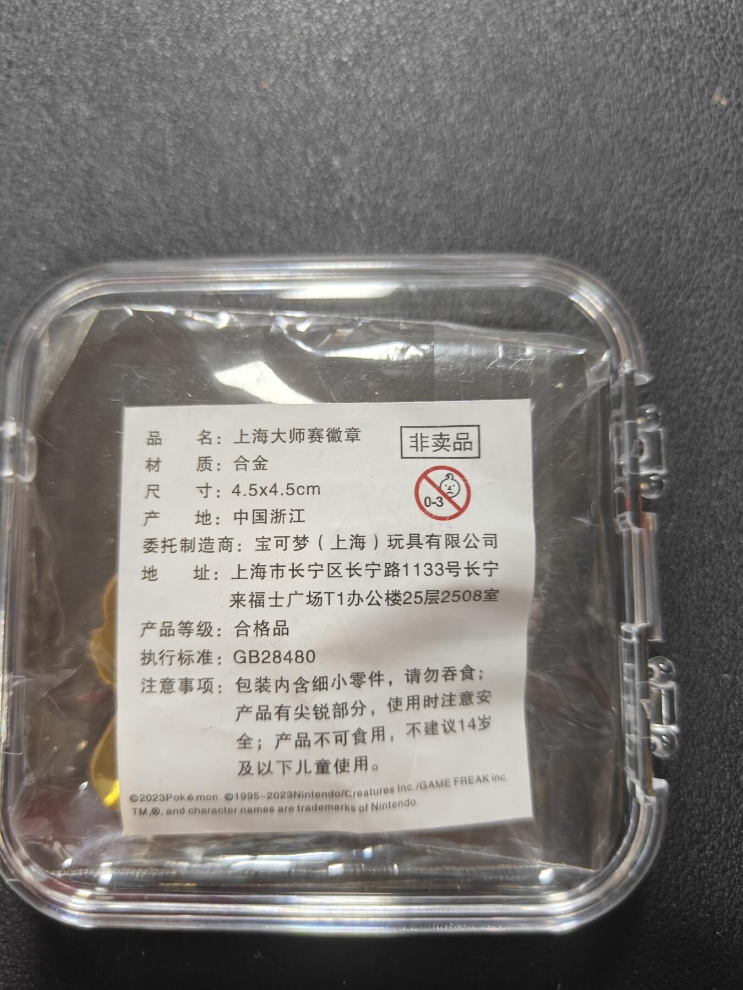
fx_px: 687
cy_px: 495
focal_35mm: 24
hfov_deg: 56.8
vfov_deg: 71.6
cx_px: 372
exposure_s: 1/50
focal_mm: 5.59
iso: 160
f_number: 1.8
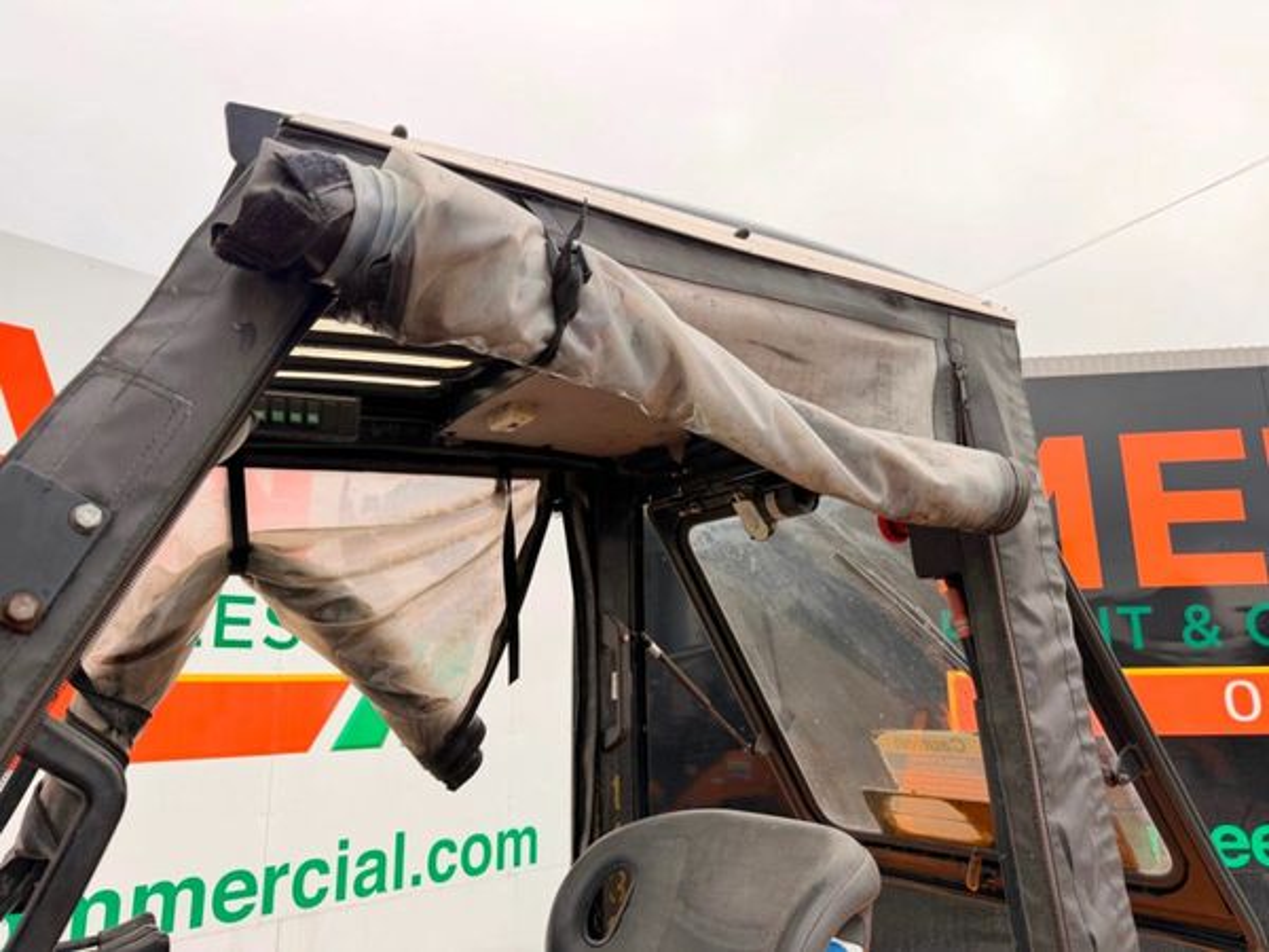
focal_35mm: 24
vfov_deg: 56.8
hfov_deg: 71.6
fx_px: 880
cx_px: 634
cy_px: 476
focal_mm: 6.76
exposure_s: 1/350
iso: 100
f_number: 1.78
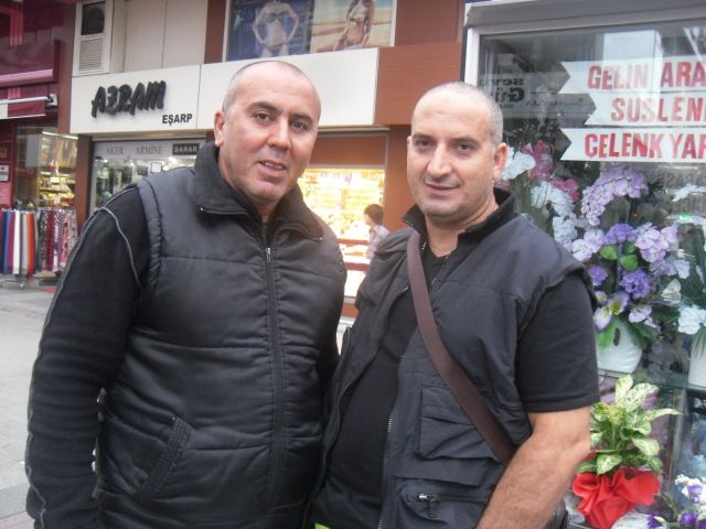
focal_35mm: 34
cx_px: 353
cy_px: 264
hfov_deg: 54.0
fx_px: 693
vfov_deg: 41.8
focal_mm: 6
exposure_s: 1/45
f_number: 2.8
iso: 400
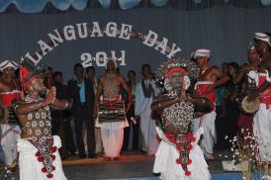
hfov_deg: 24.7
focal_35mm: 82
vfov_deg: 16.4
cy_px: 164
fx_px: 617
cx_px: 110
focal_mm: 25
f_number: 5.6
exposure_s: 1/100
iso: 200
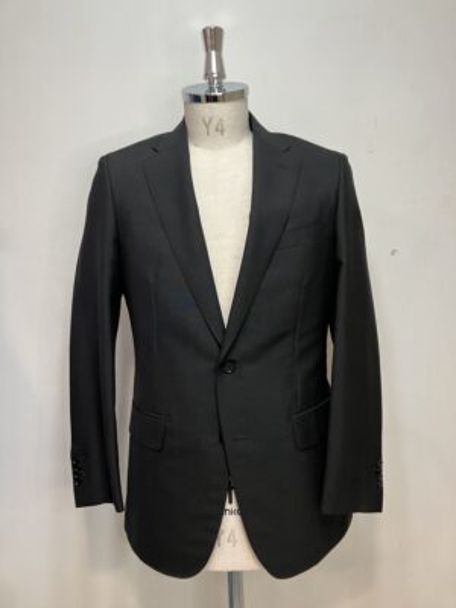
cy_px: 304
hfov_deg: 49.7
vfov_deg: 63.4
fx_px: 492
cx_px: 228
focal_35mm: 28
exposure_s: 1/50
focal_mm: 3.99
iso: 80
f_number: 1.8
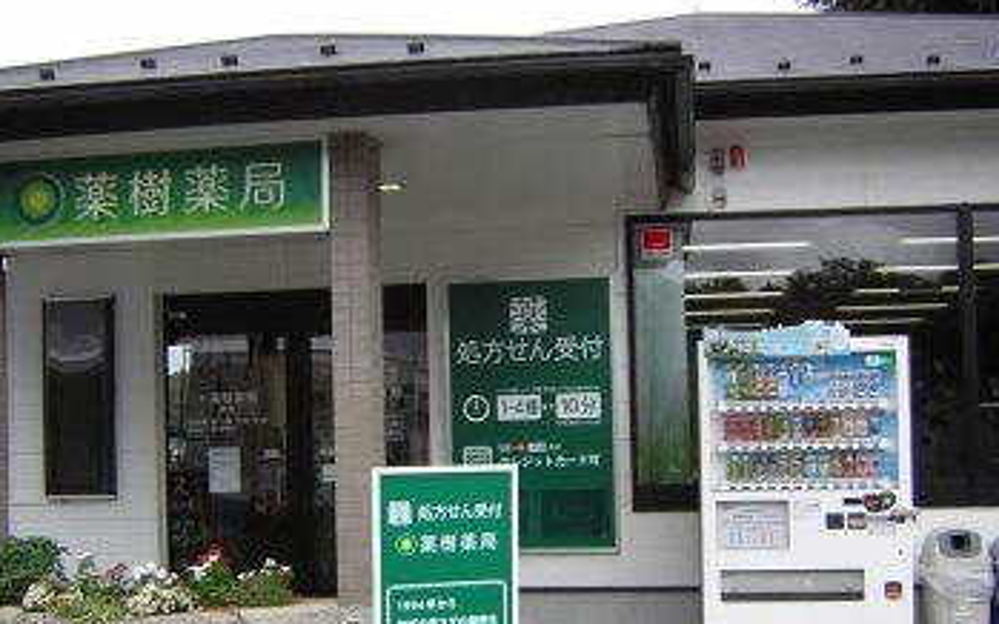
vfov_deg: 26.1
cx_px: 498
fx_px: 1334
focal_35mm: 49
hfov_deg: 41.1
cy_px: 447
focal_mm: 4.7
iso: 50
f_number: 2.6
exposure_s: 1/494
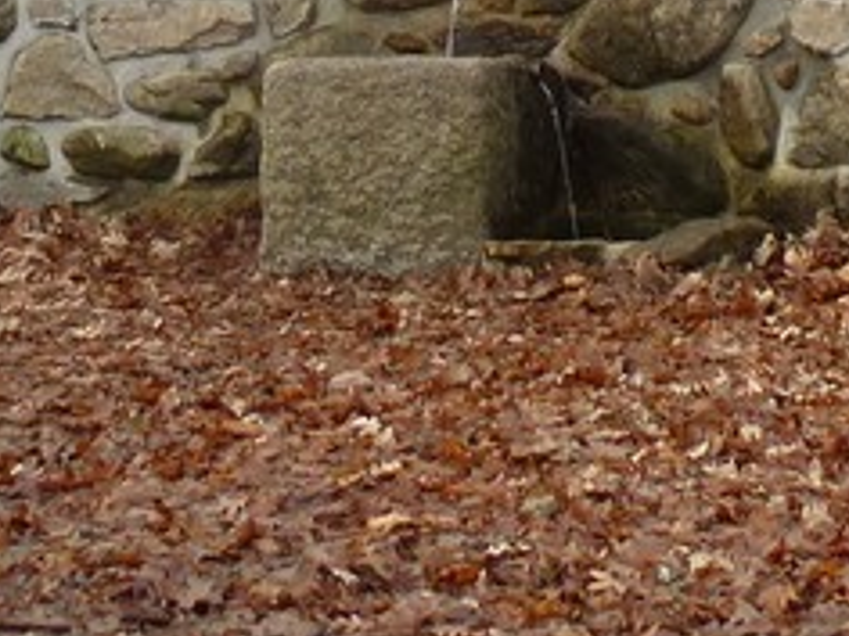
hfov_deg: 16.1
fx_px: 2992
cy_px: -877
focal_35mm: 122
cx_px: 507
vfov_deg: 10.5
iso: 100
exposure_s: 1/60
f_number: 3.3
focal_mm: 4.3
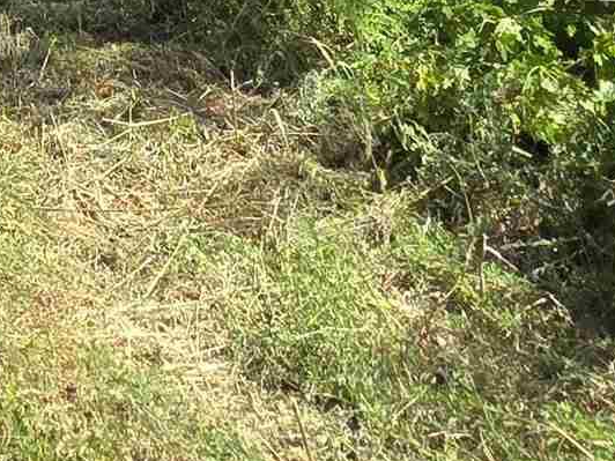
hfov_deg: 22.7
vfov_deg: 13.1
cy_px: -726
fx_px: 1332
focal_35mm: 75
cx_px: -220
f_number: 2.2
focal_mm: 2.2
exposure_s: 1/902
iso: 50
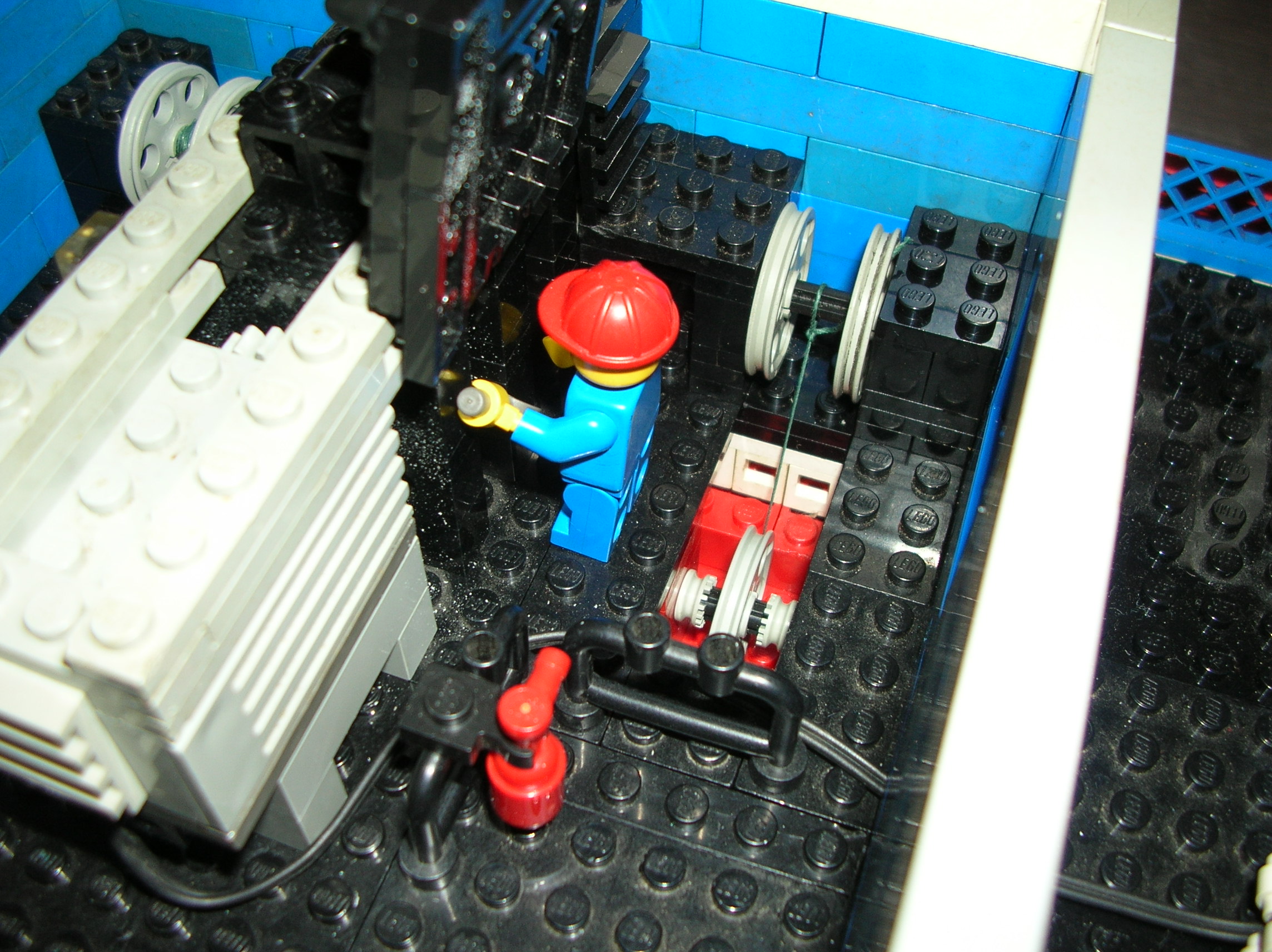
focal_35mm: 35
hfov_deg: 52.7
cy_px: 476
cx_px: 636
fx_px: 1285
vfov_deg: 40.6
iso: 50
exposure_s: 1/60.1
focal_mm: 5.8
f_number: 2.8
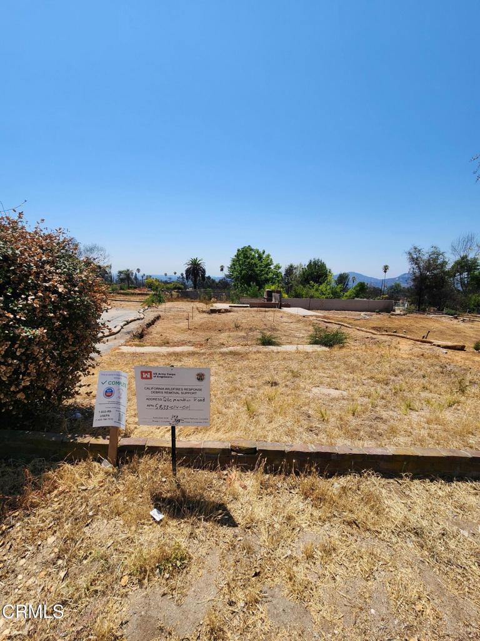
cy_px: 320
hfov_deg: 89.9
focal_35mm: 13
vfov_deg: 106.2
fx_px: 240
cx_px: 240
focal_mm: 2.2
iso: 50
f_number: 2.2
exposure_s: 1/2277
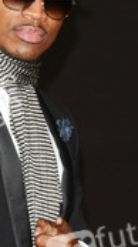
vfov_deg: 5.9
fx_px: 2367
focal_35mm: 363
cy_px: 180
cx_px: -9
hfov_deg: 3.3
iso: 320
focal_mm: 100
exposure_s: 1/160
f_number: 4.5
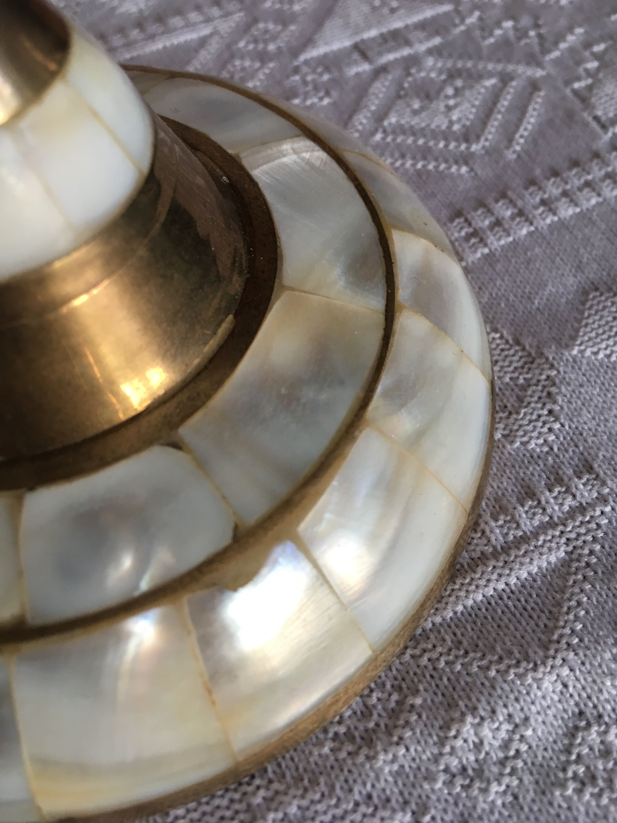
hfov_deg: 48.2
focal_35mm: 29
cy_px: 412
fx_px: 689
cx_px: 308
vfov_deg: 61.7
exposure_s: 1/33
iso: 50
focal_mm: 4.15
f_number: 2.2
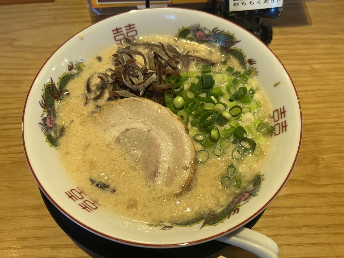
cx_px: 172
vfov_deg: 53.1
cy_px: 129
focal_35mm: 26
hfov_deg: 67.3
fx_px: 258
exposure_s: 1/100
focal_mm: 5.7
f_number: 1.5
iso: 64
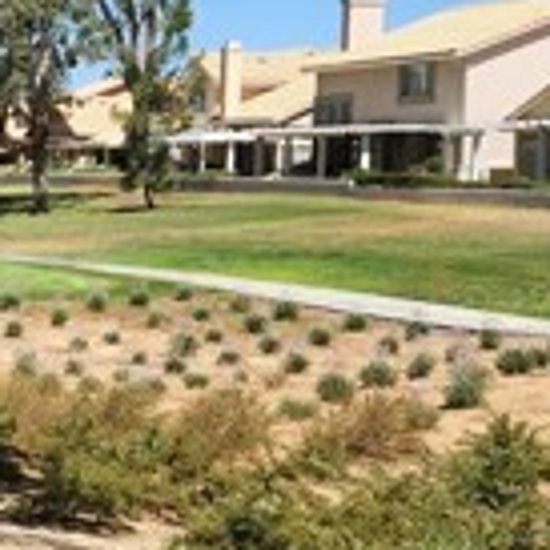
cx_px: -401
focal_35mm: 95
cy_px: 217
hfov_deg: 15.9
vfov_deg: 18.3
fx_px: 1708
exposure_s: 1/1307
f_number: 1.8
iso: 20
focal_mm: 5.4
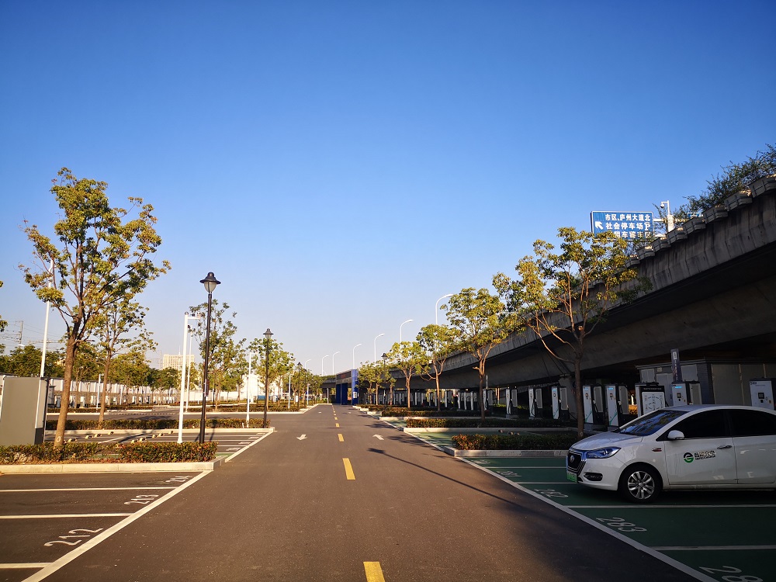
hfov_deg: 65.3
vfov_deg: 51.4
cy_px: 291
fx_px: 605
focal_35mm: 27
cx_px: 388
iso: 50
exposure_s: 1/1890
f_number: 1.8
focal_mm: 3.95
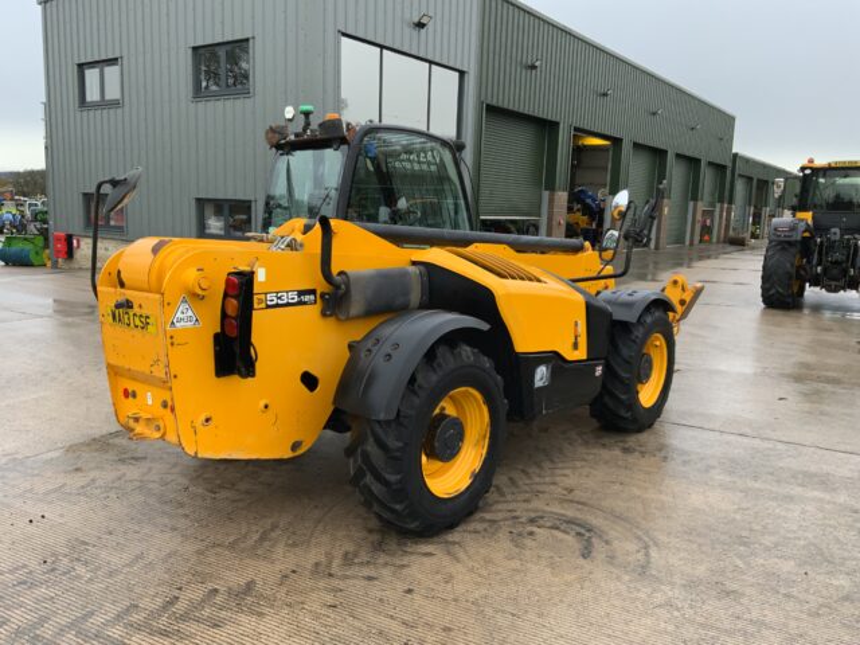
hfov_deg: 61.7
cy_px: 322
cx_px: 430
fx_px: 720
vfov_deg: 48.2
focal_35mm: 29
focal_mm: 3
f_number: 1.8
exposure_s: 1/122
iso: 64
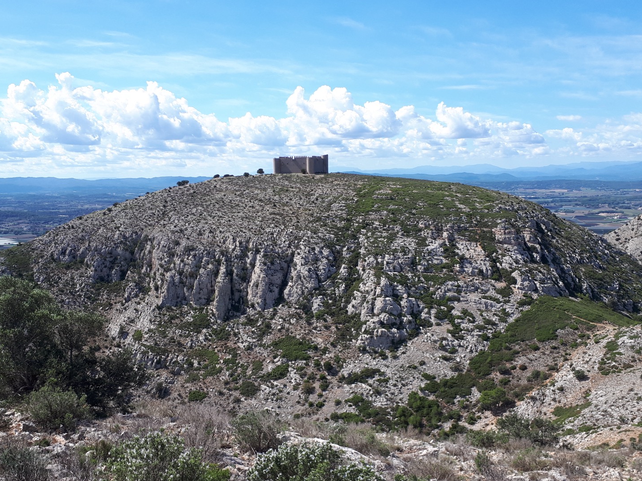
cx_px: 309
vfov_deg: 46.8
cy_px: 260
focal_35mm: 30
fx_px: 556
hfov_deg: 59.9
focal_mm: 3.6
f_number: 1.9
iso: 40
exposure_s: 1/1183
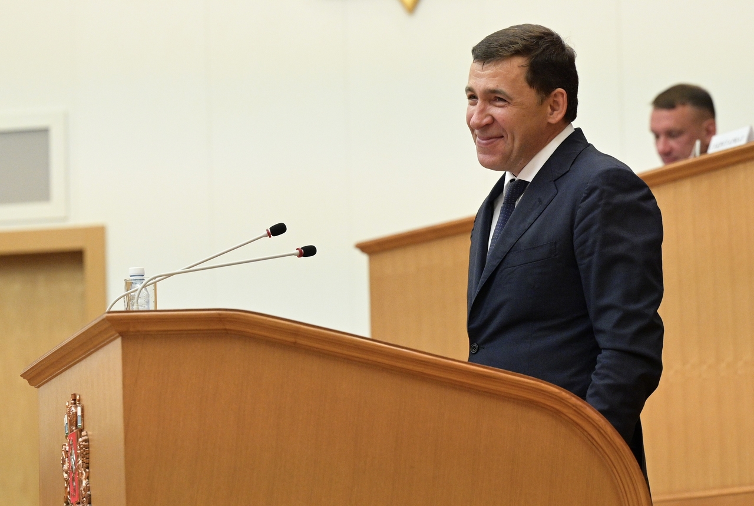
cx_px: 377
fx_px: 2896
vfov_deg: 10.0
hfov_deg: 14.8
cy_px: 253
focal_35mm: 138
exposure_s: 1/200
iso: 2500
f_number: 3.2
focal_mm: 92
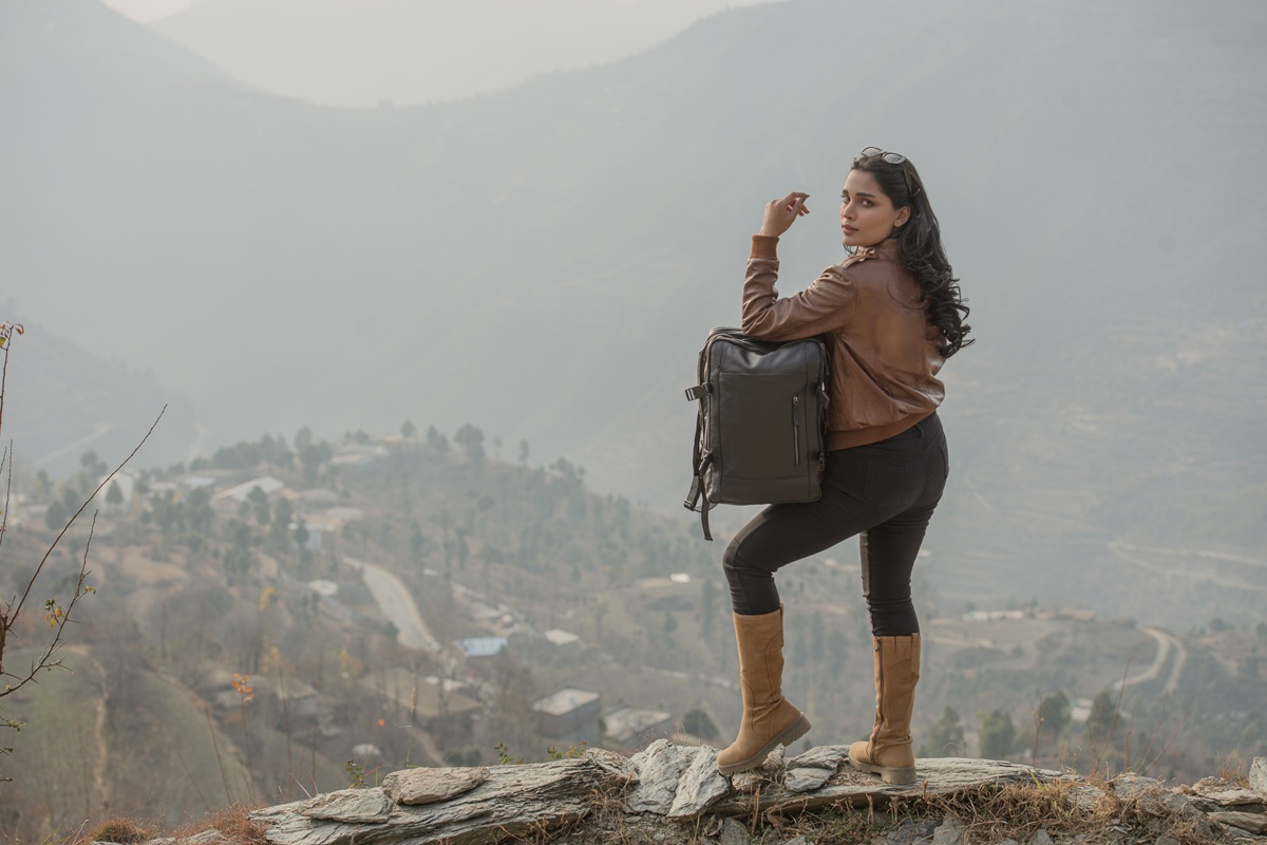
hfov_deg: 28.8
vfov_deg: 19.5
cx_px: 634
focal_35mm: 70
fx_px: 2463
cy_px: 422
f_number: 4.5
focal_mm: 70
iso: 80
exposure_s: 1/200
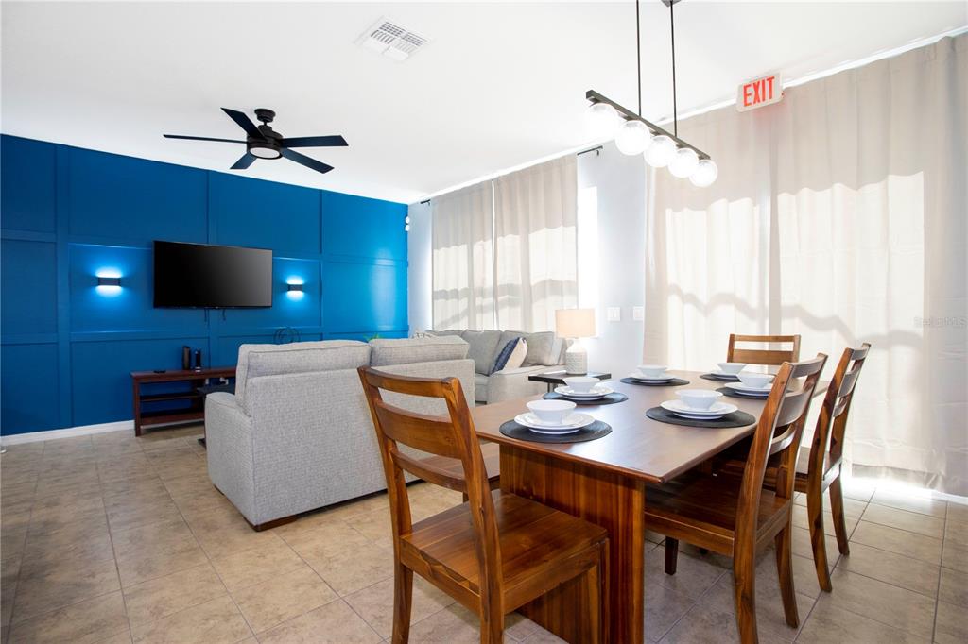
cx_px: 484
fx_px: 457
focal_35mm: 17
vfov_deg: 70.4
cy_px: 322
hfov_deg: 93.3
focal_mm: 17
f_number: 8
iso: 1000
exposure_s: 1/10
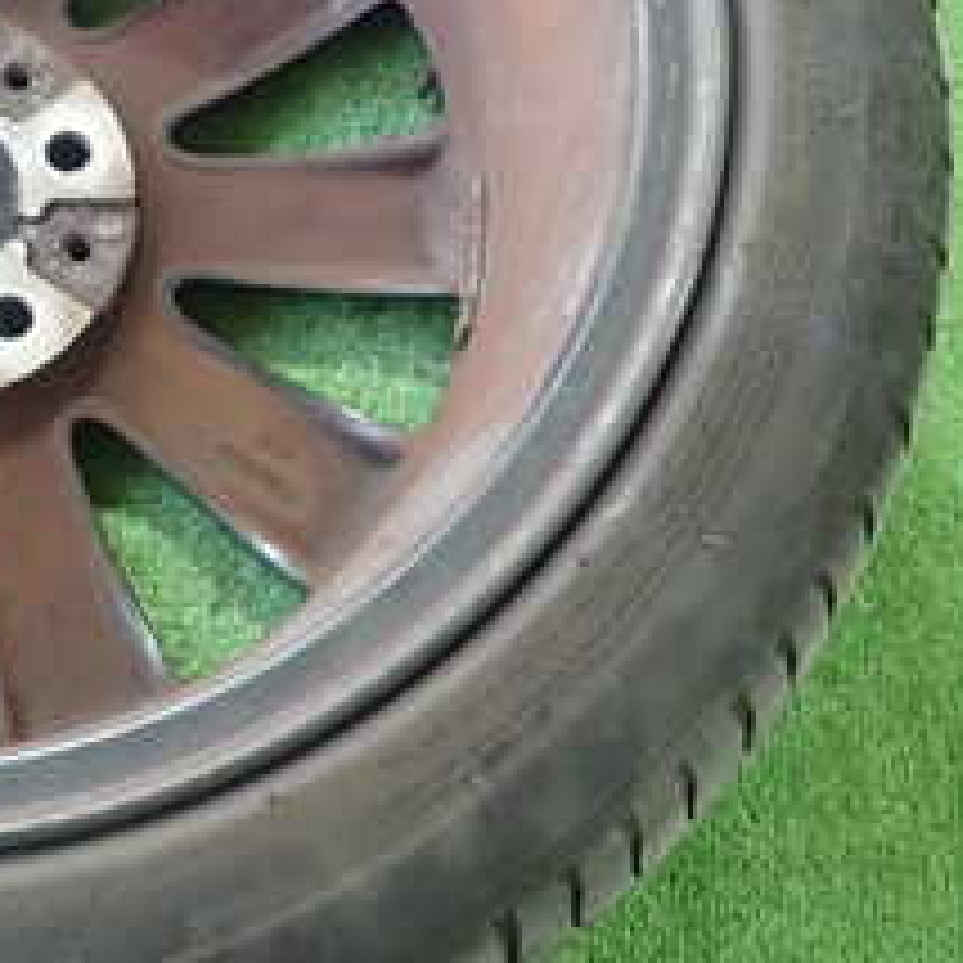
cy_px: 176
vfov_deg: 27.1
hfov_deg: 25.8
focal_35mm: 62
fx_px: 1951
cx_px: -72
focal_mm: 4.5
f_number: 2
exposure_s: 1/30
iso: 250
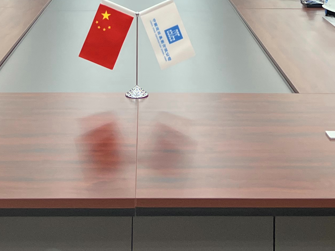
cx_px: 167
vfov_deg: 16.1
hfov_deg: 23.6
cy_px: -138
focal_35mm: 83
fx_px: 803
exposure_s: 1/100
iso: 80
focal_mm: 5.7
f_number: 1.5
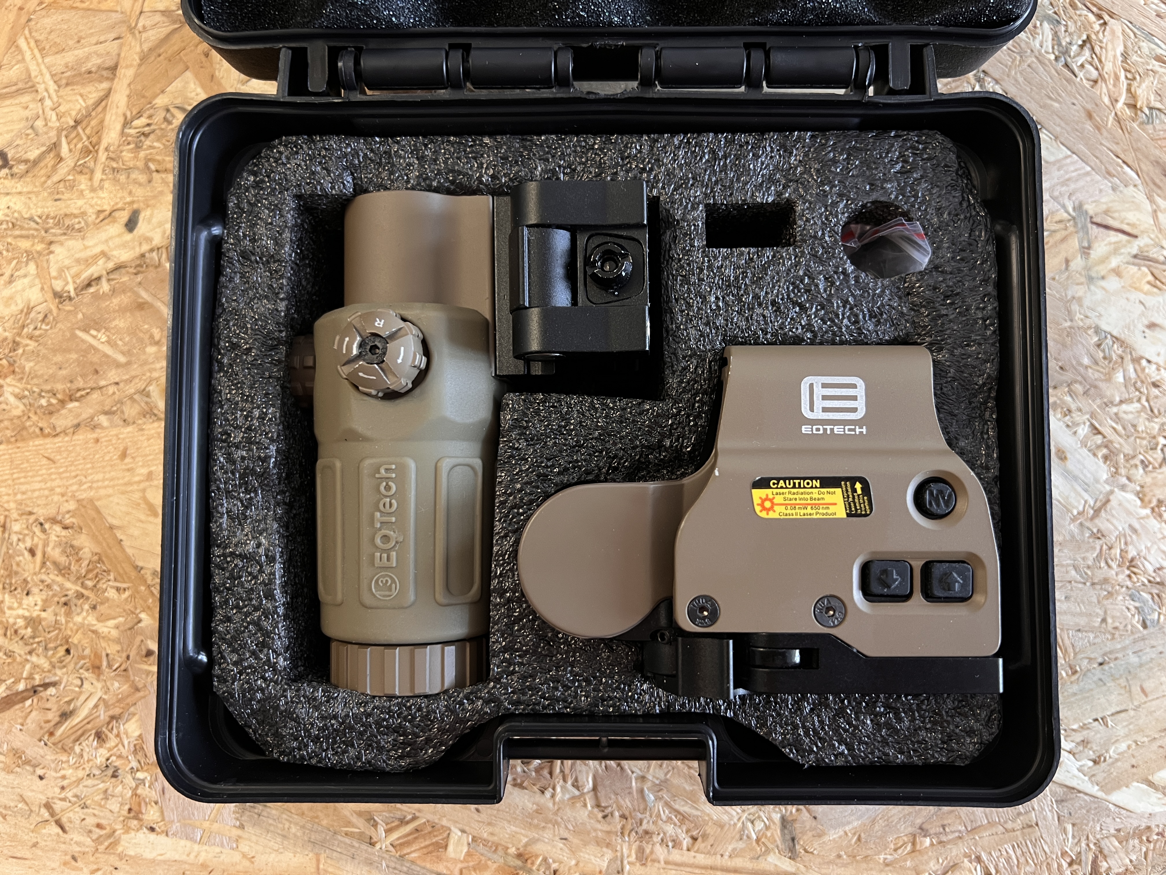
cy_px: 438
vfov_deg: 53.1
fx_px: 876
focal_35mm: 26
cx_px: 583
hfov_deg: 67.3
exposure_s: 1/50
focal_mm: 5.7
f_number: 1.5
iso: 160
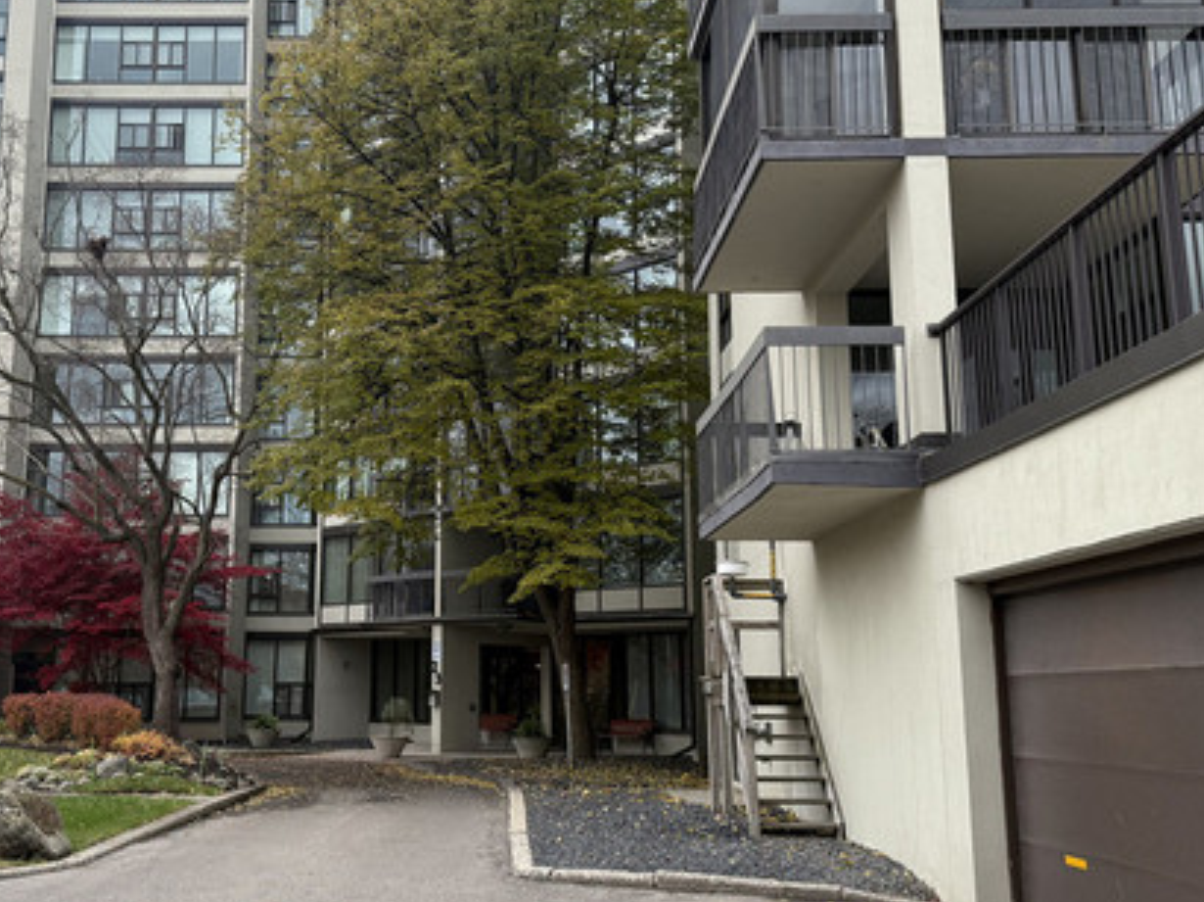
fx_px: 1390
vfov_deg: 35.9
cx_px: 439
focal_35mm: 40
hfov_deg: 46.3
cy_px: 405
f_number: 1.78
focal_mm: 6.76
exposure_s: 1/1271
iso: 100
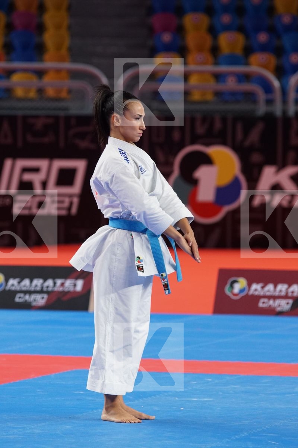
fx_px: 2794
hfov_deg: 6.1
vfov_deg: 9.1
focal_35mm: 225
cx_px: 149
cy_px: 224
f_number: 3.2
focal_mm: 150
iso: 1000
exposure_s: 1/400
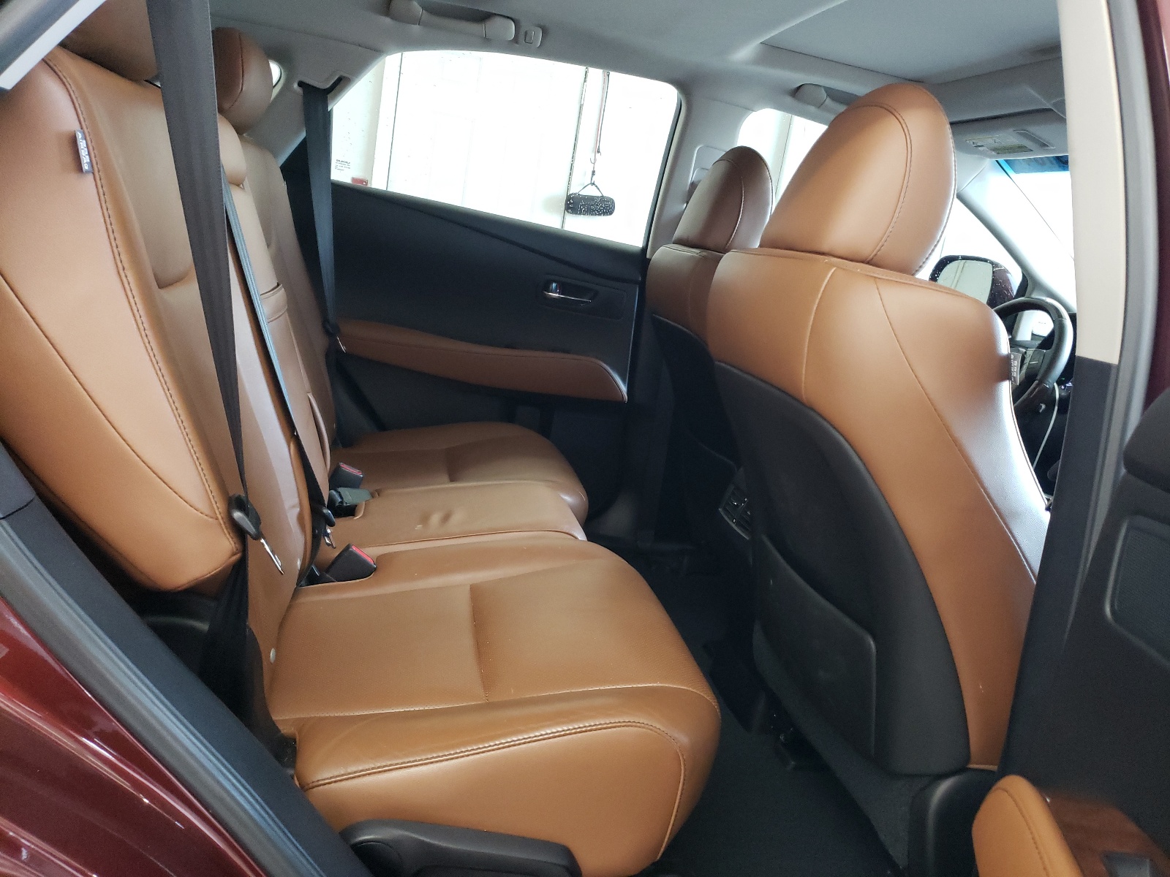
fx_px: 879
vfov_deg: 53.1
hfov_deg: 67.3
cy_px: 438
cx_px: 585
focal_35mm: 26
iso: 351
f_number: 1.5
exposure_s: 1/60.2
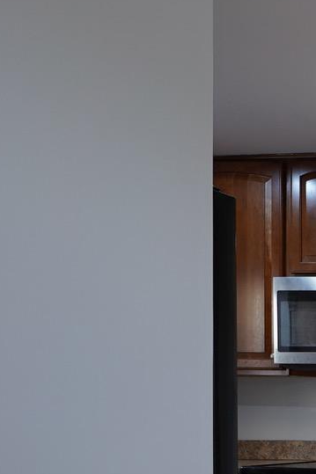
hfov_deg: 14.3
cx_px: 783
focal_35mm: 57
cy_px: 433
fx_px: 751
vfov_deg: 33.1
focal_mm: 10
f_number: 7.1
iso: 100
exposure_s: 1/3
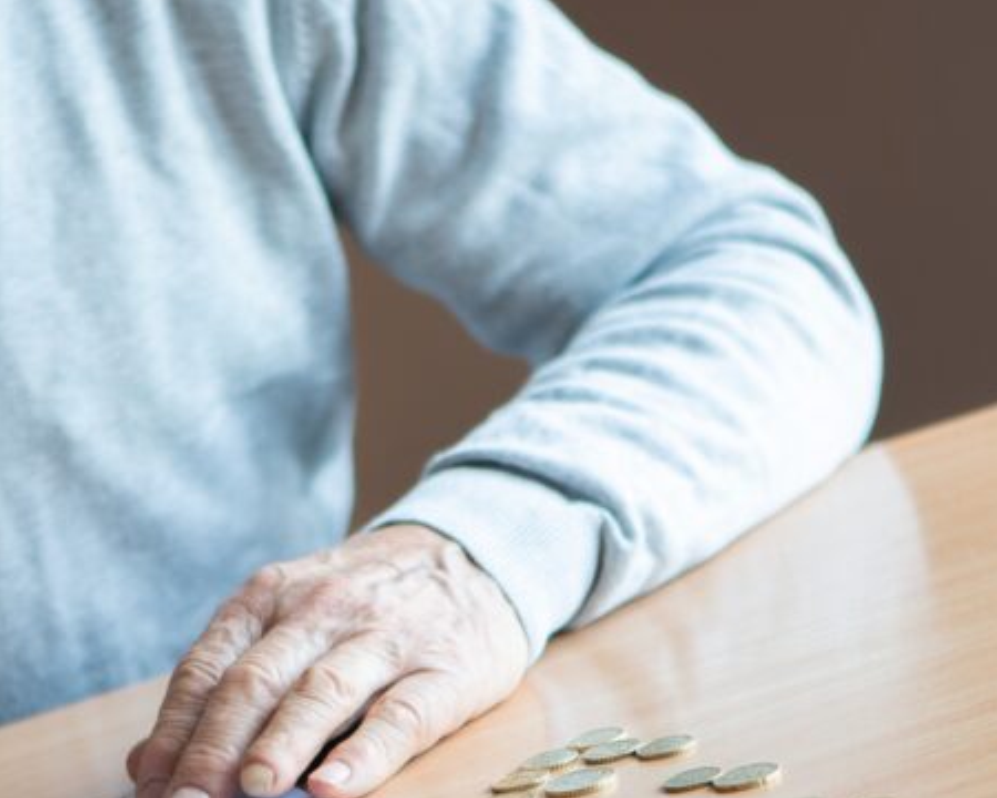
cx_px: 332
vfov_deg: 5.9
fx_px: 7760
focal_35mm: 263
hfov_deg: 7.3
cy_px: 456
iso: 200
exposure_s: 1/200
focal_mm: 105
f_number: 2.8
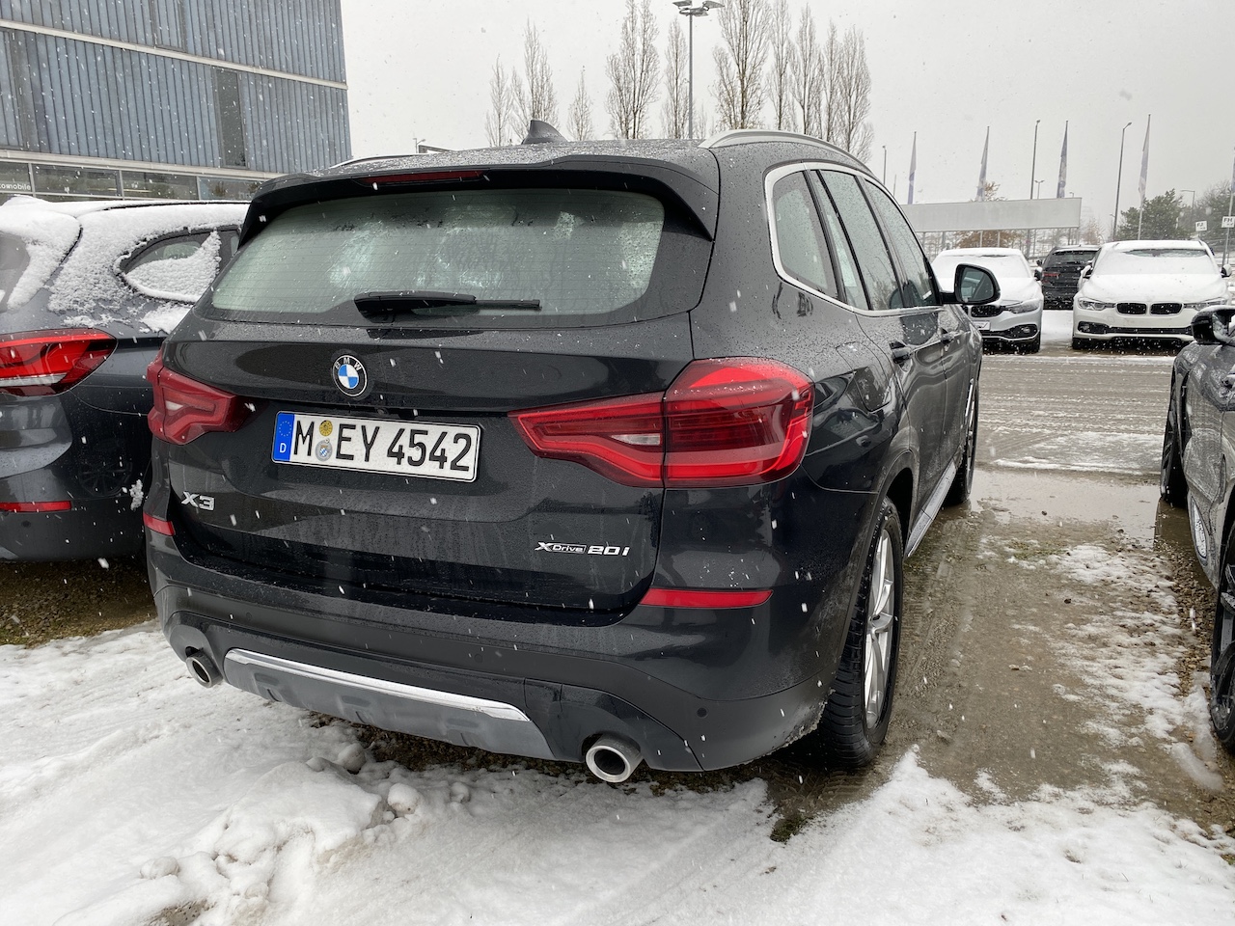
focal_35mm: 26
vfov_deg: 53.1
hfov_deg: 67.3
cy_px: 463
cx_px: 618
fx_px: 928
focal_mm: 4.25
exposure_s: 1/216
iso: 32
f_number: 1.8
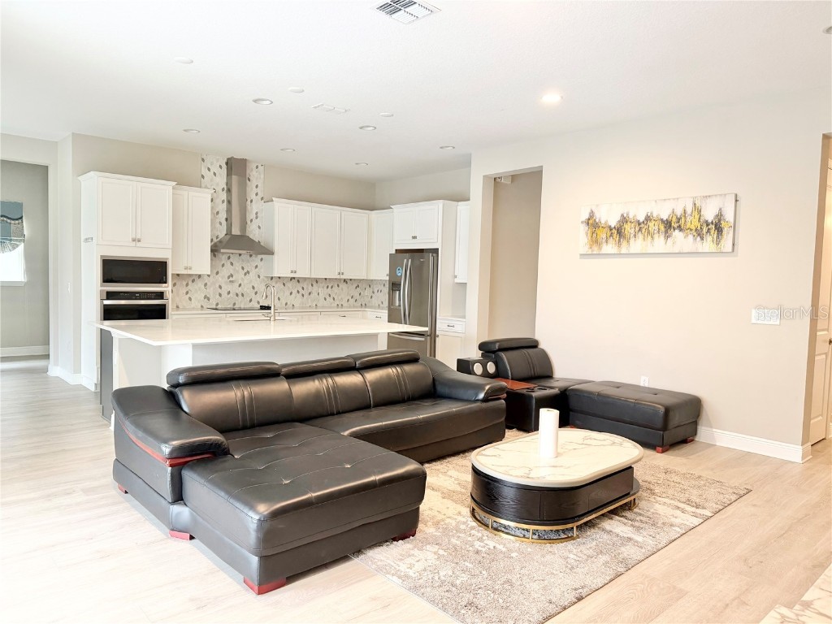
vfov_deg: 56.8
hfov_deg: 71.6
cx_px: 416
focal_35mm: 24
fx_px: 577
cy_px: 312
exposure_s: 1/60
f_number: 1.78
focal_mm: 6.76
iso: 250
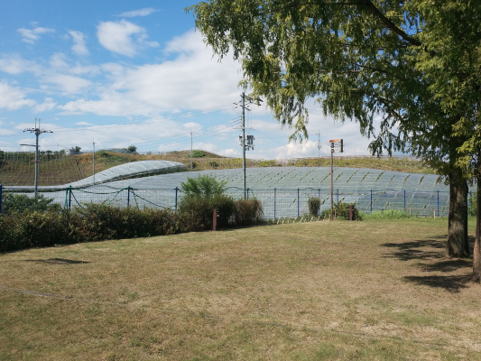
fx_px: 500
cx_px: 254
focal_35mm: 36
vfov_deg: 39.6
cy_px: 160
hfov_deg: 51.3
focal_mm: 4.5
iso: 100
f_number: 2
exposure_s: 1/1676
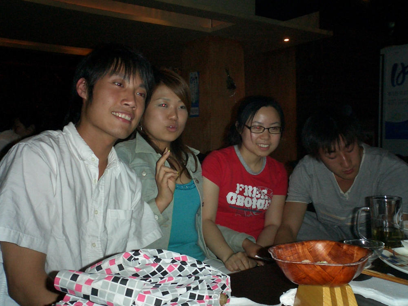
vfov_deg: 38.7
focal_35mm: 37
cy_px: 153
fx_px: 436
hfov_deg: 50.1
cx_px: 204
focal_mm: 5.6
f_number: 3.5
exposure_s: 1/40
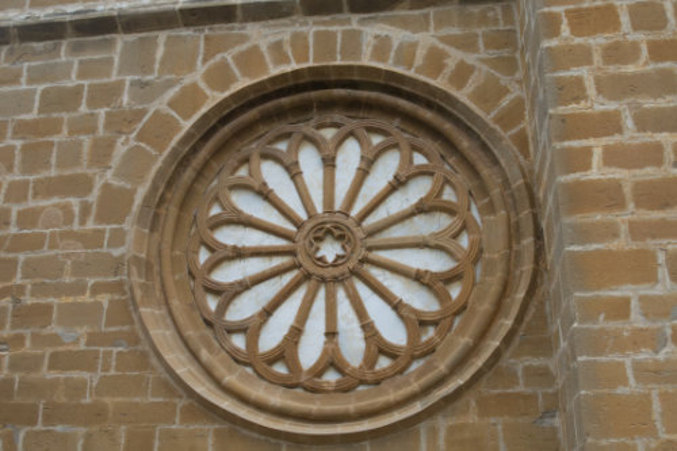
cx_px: 338
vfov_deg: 31.9
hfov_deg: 46.4
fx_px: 790
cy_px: 226
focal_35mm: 42
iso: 1600
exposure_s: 1/640
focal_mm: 28
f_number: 11
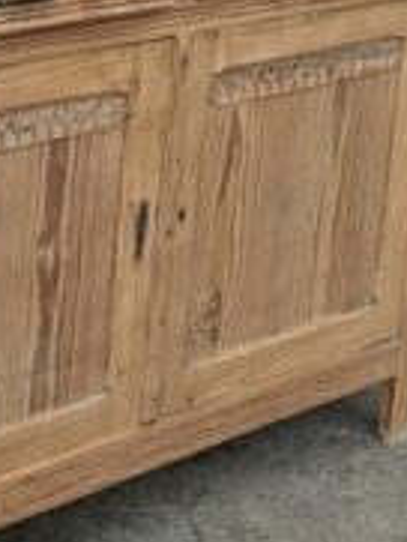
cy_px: -57
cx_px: -30
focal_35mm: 84
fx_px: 1315
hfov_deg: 17.1
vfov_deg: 22.0
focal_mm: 5.43
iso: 77
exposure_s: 1/100
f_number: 1.89
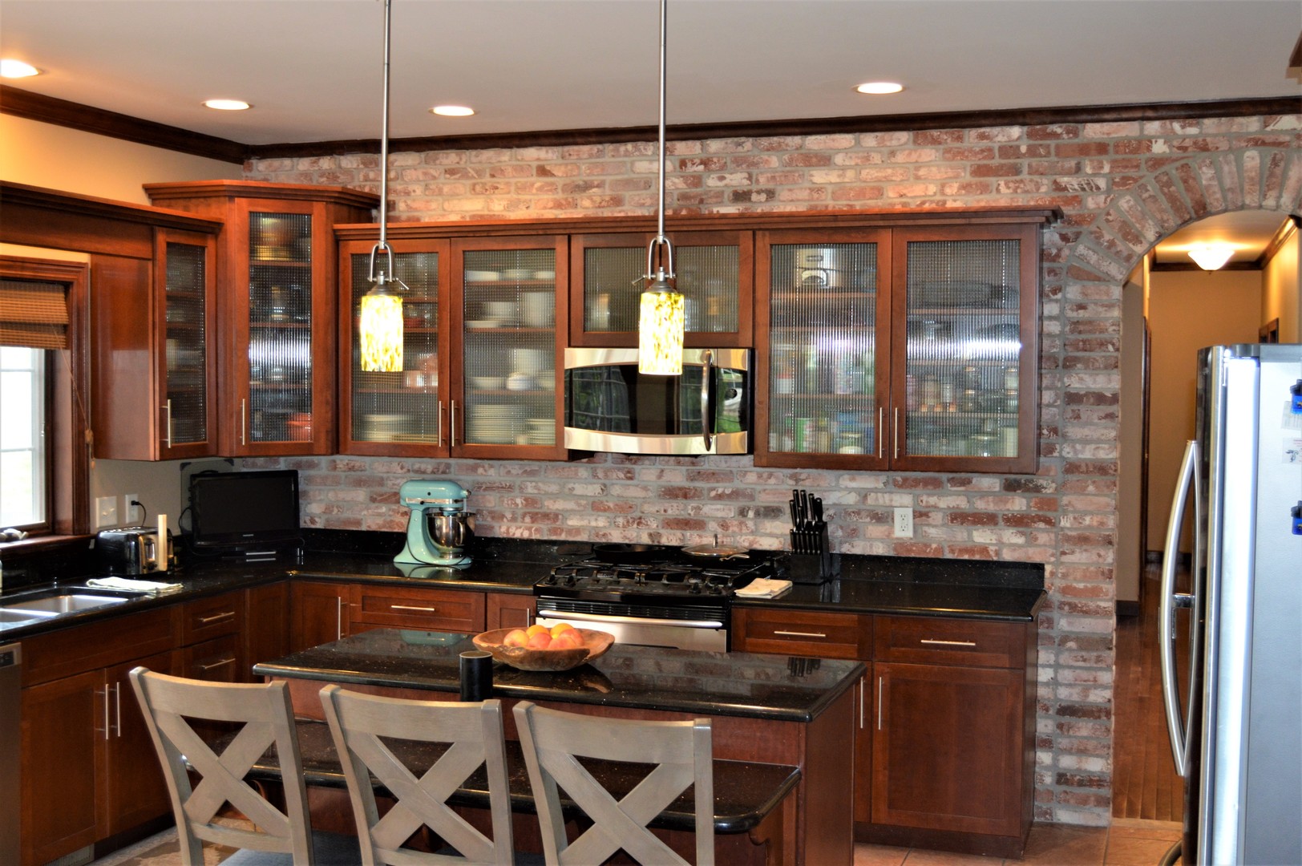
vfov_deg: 34.2
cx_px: 651
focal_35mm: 39
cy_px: 433
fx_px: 1409
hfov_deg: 49.6
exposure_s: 1/60
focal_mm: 26
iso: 800
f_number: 4
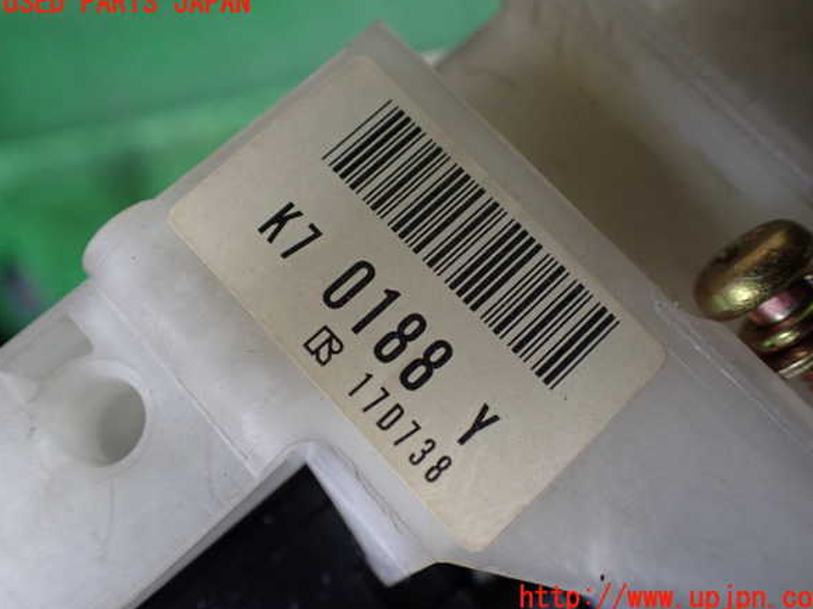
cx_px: 416
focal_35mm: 31
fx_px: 728
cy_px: 301
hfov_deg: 58.4
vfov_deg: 45.4
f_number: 2.3
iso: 320
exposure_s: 1/125
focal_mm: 5.4
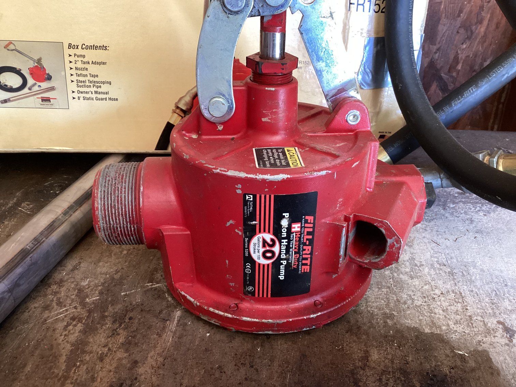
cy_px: 194
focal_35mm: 31
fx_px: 462
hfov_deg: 58.3
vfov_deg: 45.4
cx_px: 258
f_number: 2.4
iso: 250
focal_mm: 3.3
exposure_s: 1/50
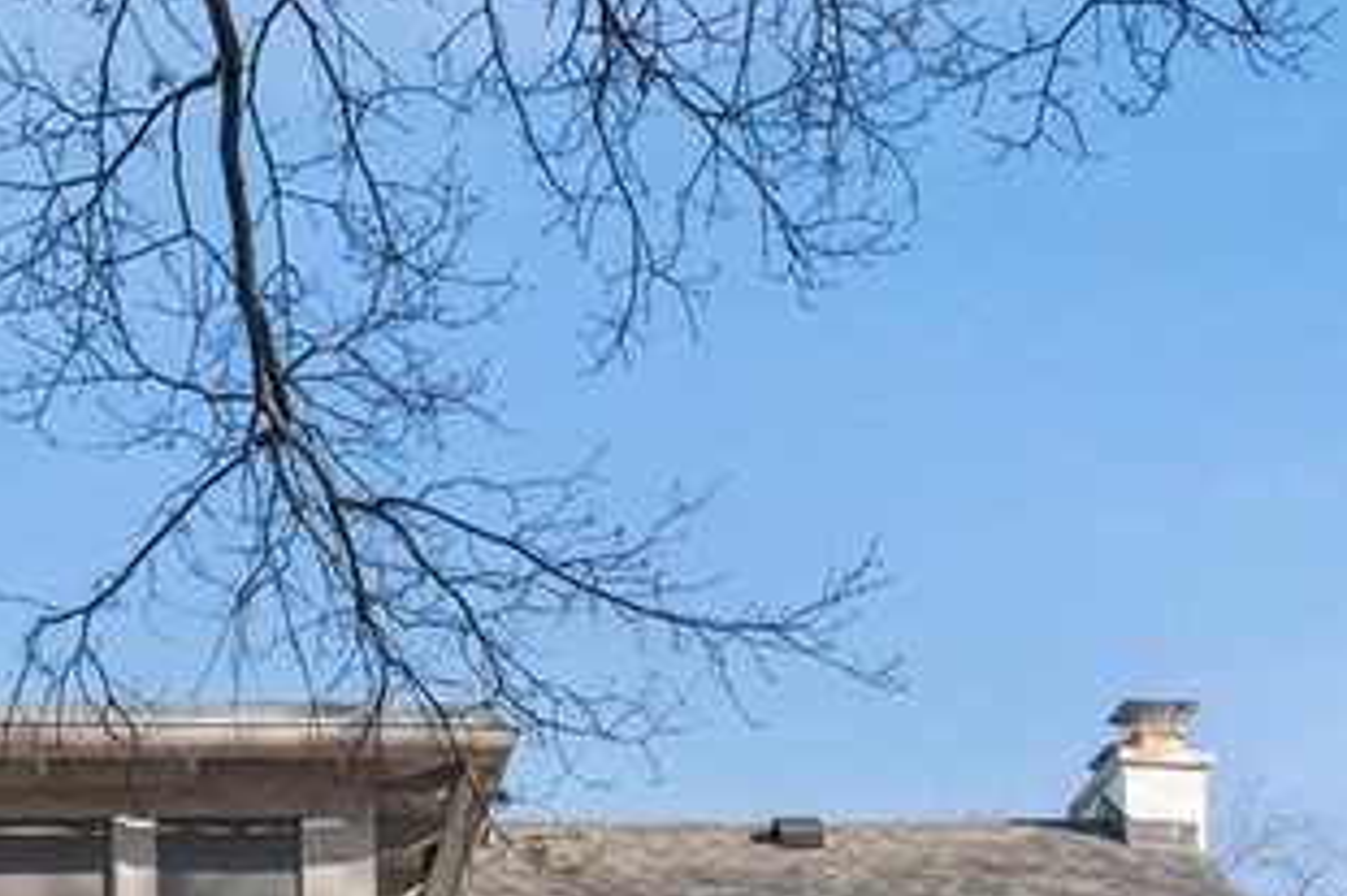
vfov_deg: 11.5
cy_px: 2212
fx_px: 3613
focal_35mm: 97
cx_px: 316
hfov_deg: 20.9
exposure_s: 1/60
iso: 200
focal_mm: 18.5
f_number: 8
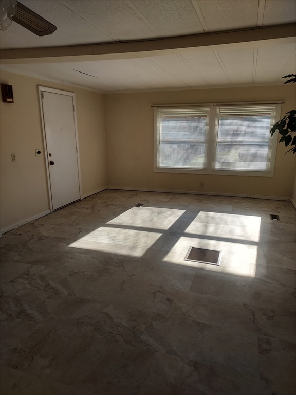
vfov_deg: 71.6
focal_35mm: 24
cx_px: 148
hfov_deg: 56.8
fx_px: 274
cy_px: 198
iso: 40
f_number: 1.8
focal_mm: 4.6
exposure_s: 1/247
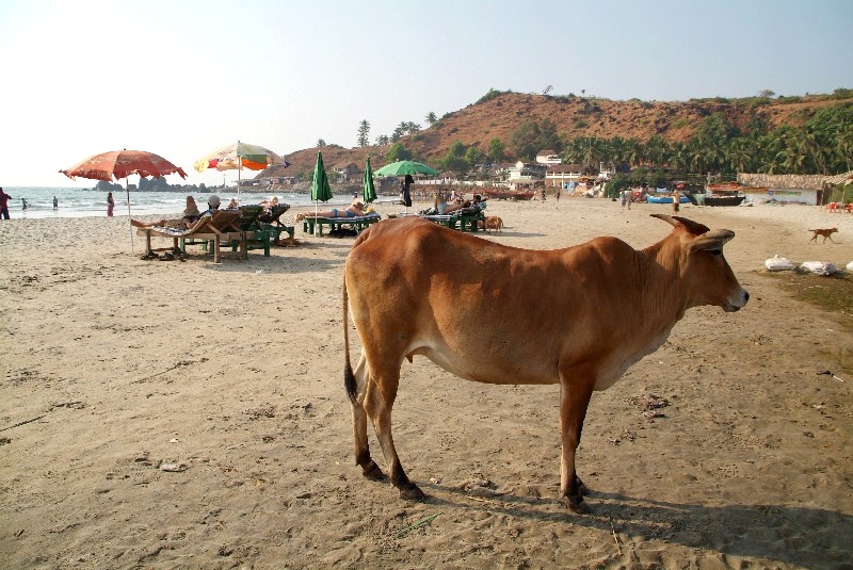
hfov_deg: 67.3
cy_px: 285
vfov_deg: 48.0
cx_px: 426
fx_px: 640
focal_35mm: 27
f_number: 6.7
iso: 100
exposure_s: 1/180
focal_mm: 18
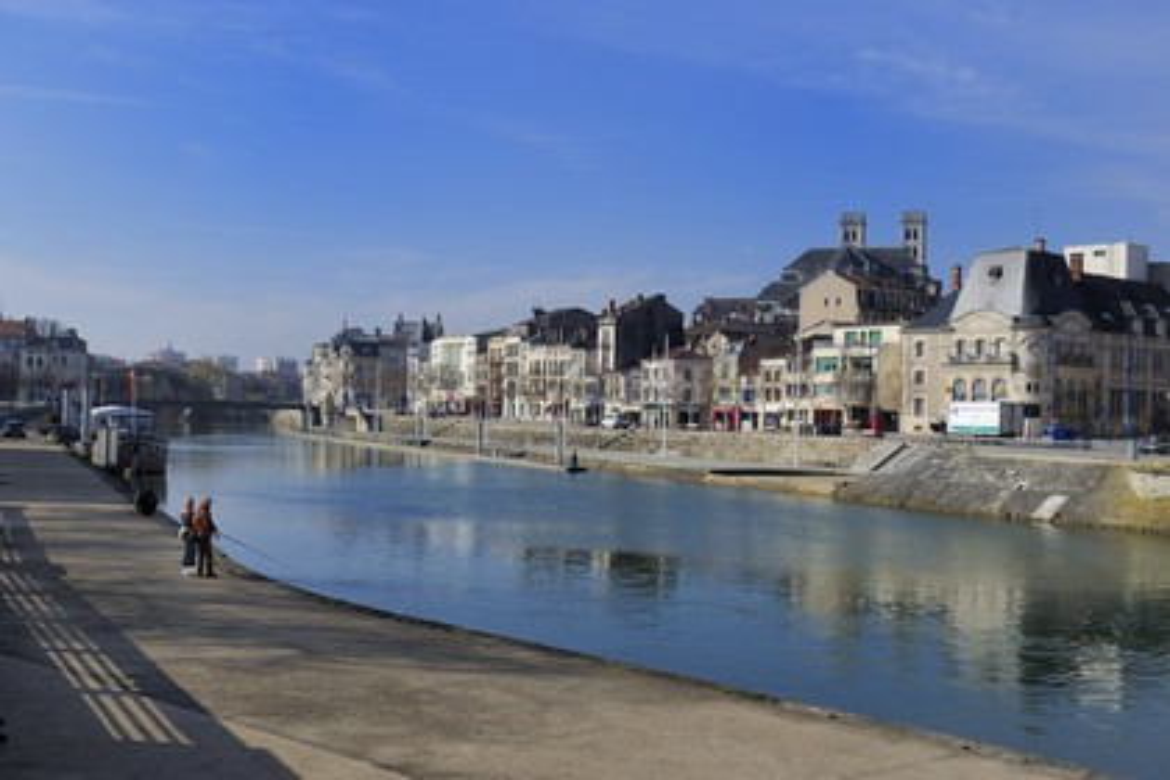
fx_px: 1560
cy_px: 390
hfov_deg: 41.1
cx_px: 585
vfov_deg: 28.1
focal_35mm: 48
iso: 200
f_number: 16
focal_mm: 48
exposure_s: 1/160
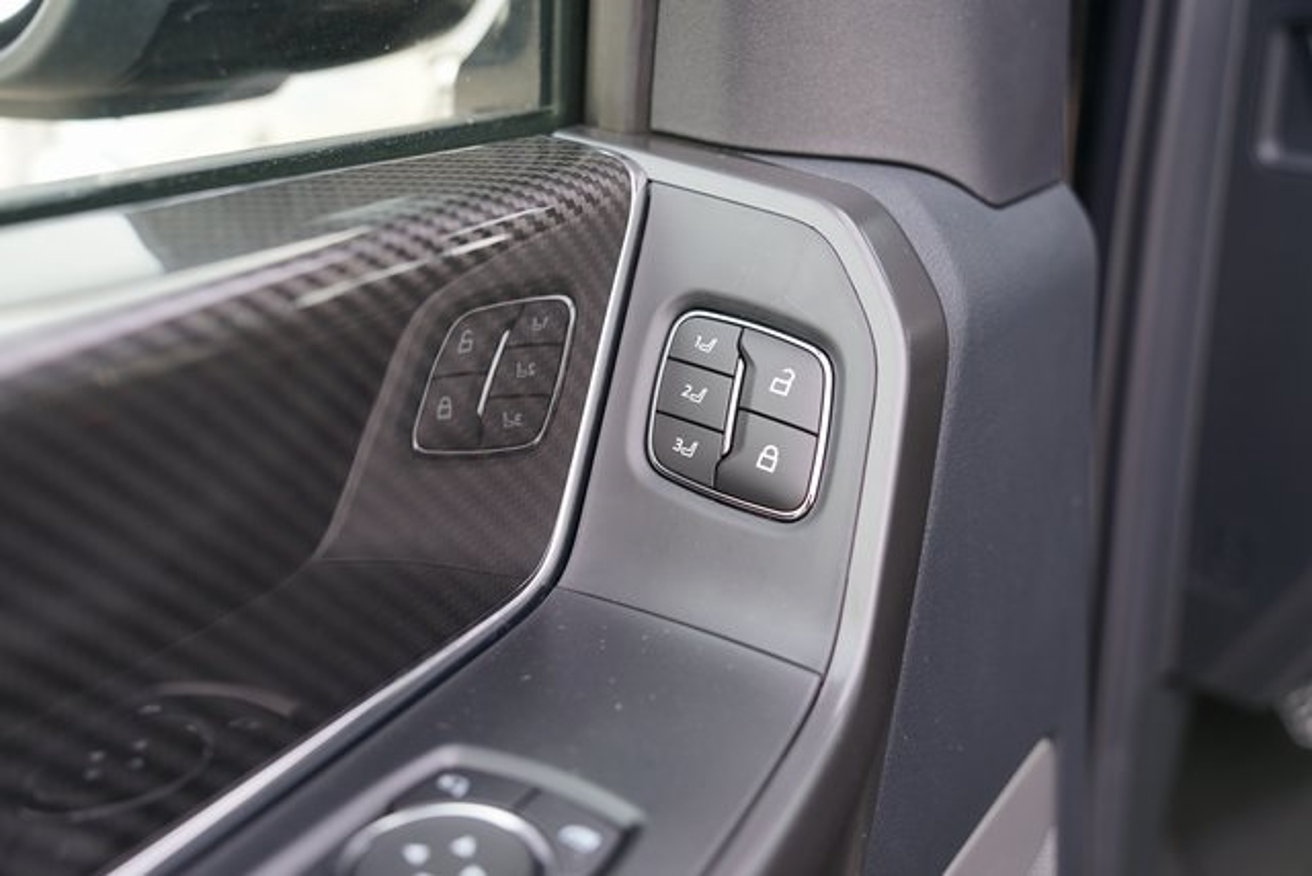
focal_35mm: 36
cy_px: 438
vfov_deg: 36.9
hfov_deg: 53.1
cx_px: 656
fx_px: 1312
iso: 200
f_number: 4
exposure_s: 1/60
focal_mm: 36
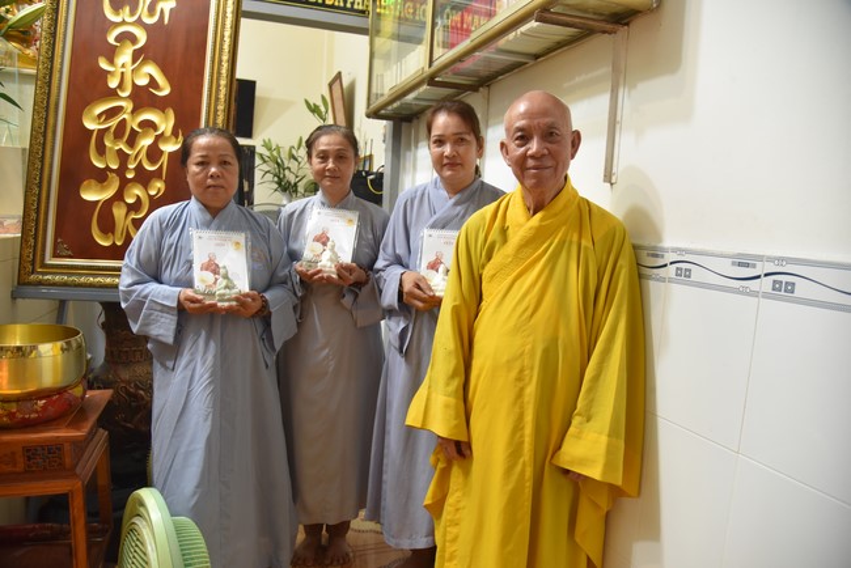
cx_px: 426
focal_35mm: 24
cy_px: 284
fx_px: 568
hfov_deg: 73.7
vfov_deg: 53.2
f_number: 4
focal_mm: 24
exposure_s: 1/60
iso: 2200
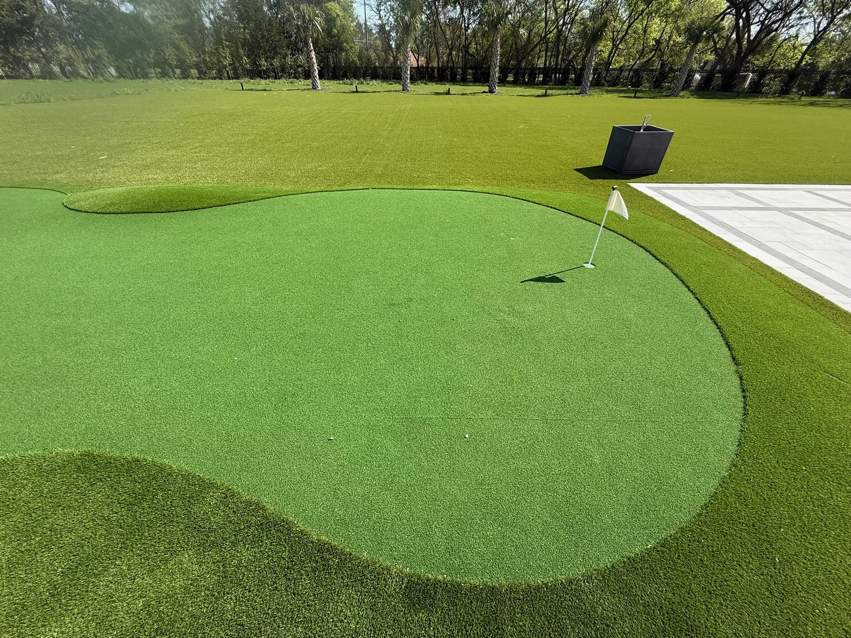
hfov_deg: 102.1
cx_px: 426
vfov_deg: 85.7
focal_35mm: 14
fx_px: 344
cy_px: 319
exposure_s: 1/1399
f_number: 2.2
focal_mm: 2.22
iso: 64
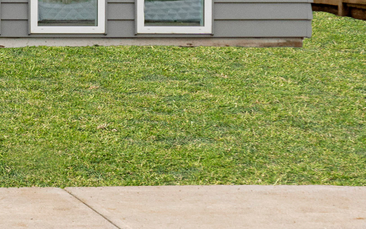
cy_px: -80
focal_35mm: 164
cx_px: -379
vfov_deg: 7.9
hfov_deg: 11.4
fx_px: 1636
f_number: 8
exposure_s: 1/800
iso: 640
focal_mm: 35
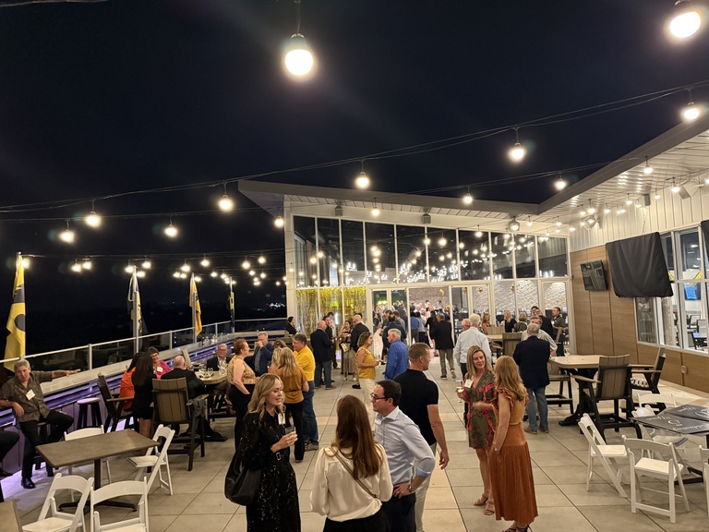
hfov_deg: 71.6
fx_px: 492
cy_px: 266
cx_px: 354
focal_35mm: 24
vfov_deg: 56.8
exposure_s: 1/42
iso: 800
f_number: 1.78
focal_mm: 6.76
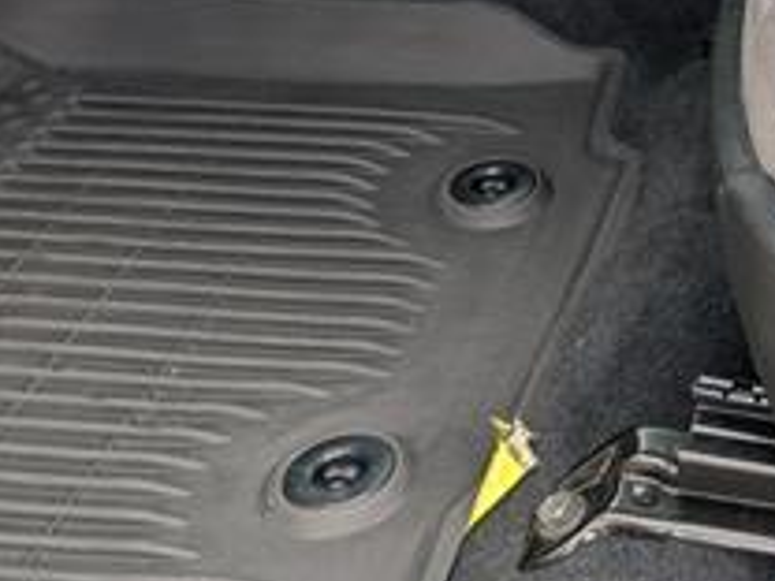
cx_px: 946
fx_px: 1657
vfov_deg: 18.7
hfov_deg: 23.8
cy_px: -134
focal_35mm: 74
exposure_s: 1/625
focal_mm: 6.9
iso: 251
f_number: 1.68
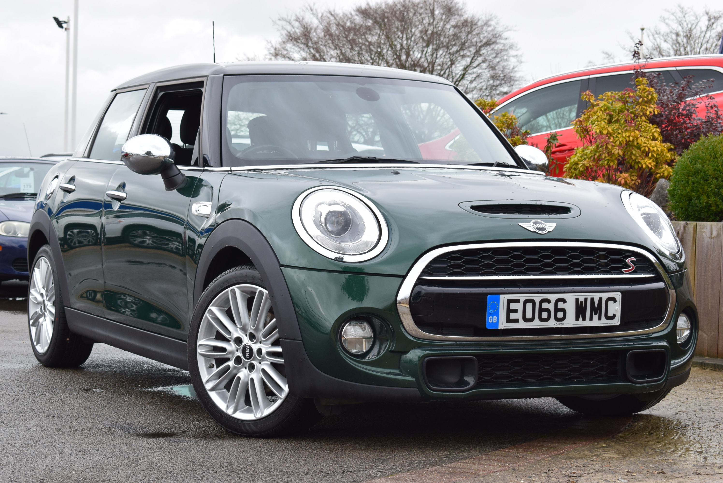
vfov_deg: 16.6
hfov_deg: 24.6
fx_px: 1658
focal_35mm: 82
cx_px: 362
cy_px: 242
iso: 400
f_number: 9
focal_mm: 55
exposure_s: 1/125
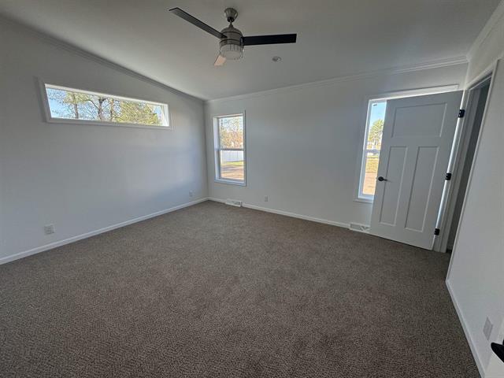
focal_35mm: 14
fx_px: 204
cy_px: 189
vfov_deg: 85.7
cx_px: 252
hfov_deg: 102.1
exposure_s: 1/99
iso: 100
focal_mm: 2.22
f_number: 2.2
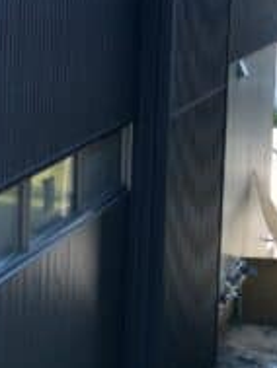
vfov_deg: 15.0
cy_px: 19
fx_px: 1385
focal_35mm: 130
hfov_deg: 10.1
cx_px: -367
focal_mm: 6.72
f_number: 1.7
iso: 110
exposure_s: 1/1000
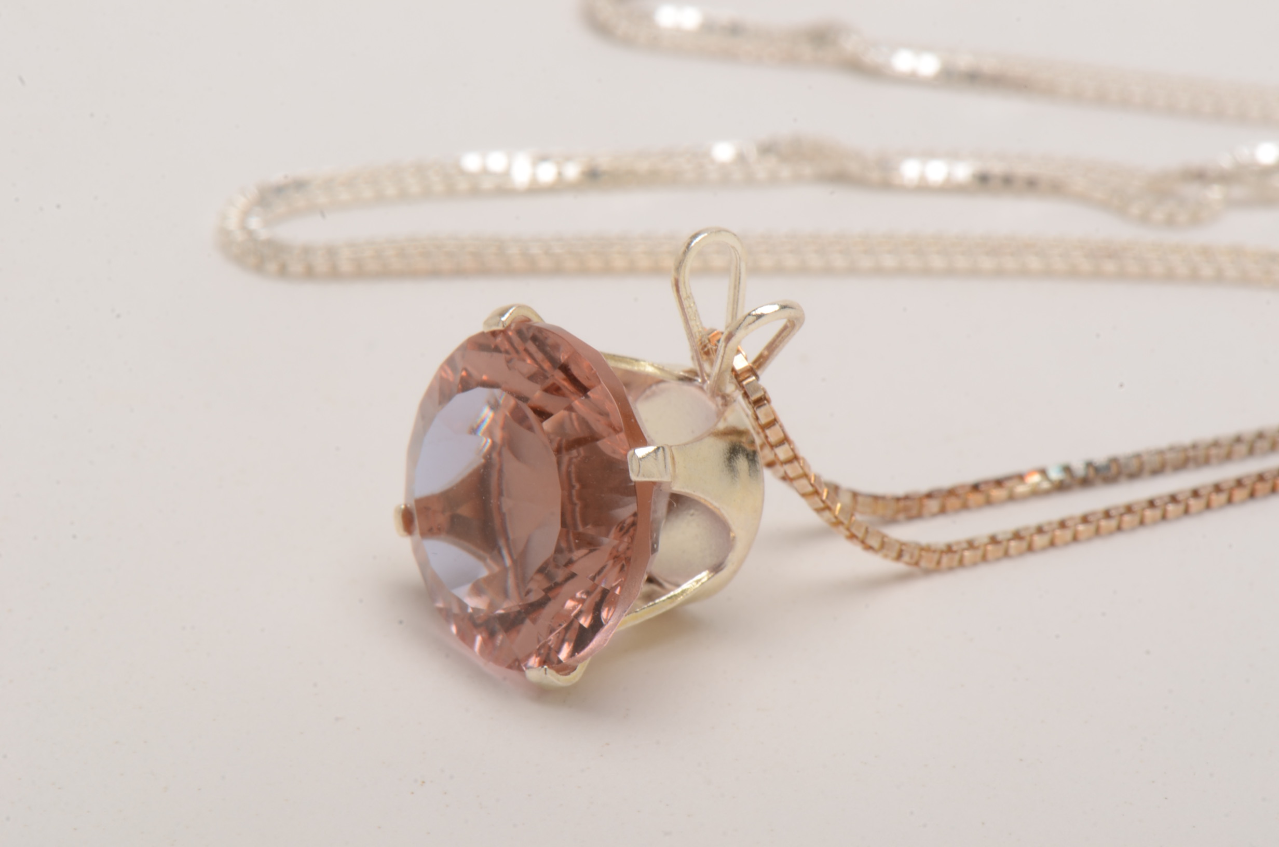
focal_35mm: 128
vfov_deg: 10.7
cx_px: 640
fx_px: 4520
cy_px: 424
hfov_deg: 16.1
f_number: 29
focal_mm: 85
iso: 100
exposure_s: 1/160
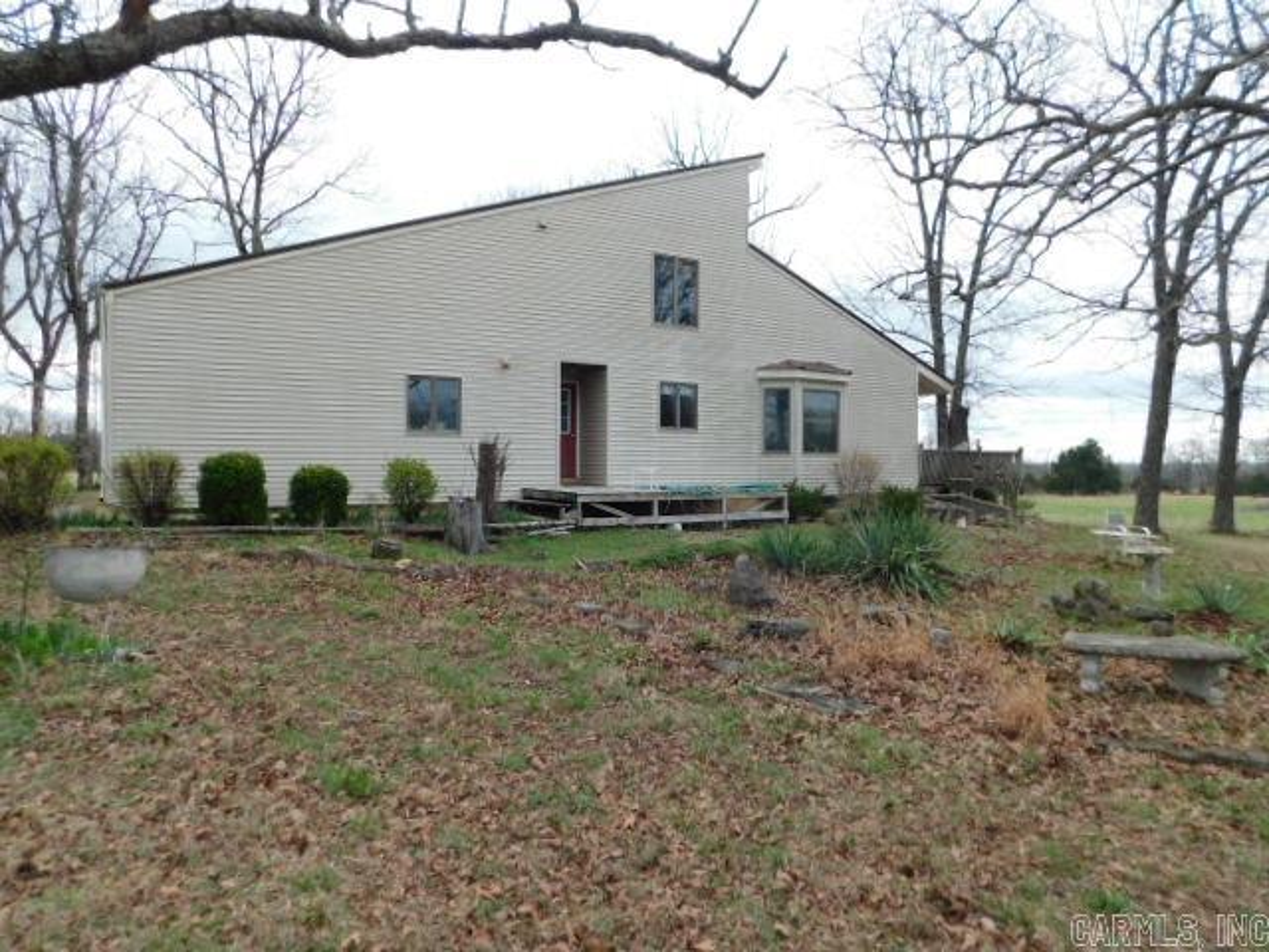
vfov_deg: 58.9
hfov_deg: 73.9
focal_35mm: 23
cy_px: 476
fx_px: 843
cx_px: 634
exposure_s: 1/320
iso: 125
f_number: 3
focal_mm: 4
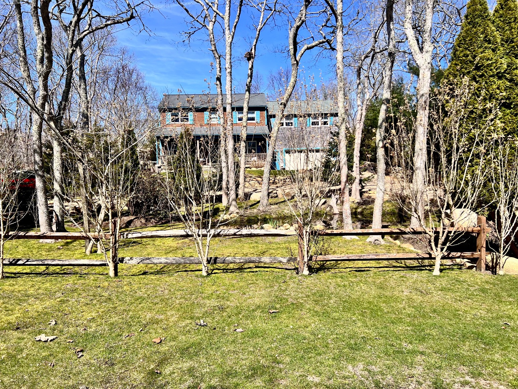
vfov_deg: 53.1
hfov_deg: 67.3
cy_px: 194
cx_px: 259
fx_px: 389
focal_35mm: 26
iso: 50
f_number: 1.5
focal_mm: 5.7
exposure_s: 1/3165
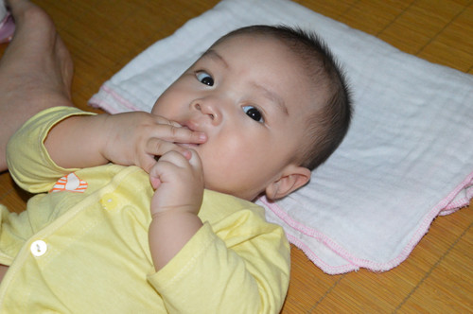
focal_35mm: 60
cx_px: 236
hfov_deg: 33.4
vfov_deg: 22.6
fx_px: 787
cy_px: 157
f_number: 4.8
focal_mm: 40
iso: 3200
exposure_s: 1/60
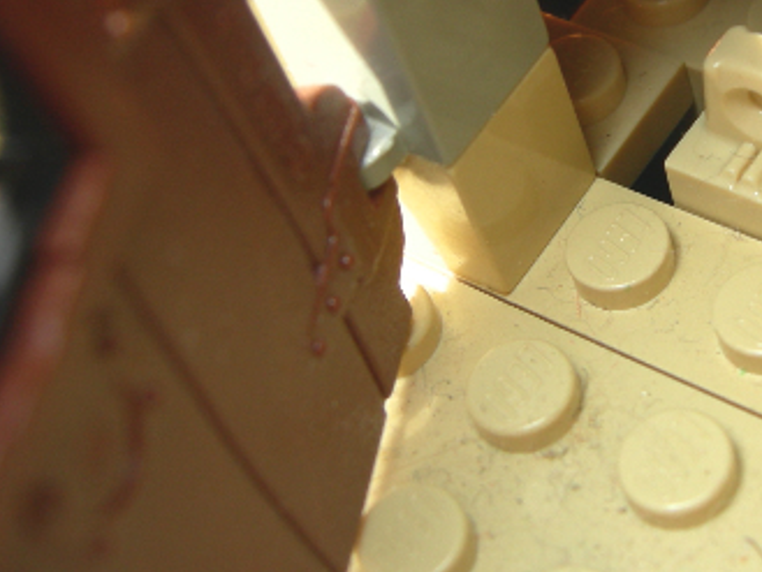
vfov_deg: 20.7
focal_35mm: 70
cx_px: 716
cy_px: 81
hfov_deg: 26.6
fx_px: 1541
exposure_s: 1/86.7
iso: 64
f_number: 3.8
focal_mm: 7.5
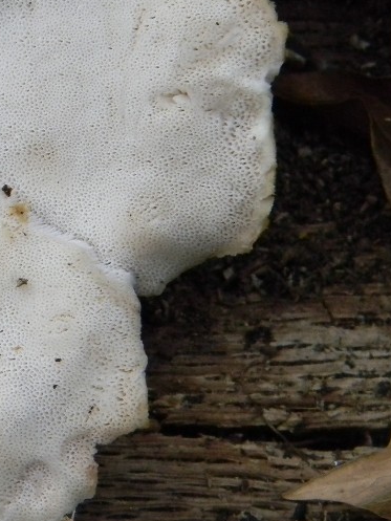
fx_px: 2574
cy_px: 260
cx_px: -41
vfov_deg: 11.6
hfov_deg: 8.6
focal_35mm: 171
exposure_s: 1/65.5
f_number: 4.5
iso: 400
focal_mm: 15.1
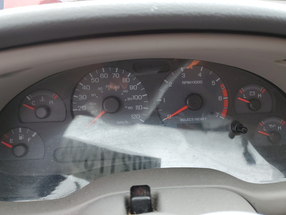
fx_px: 215
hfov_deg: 67.3
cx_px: 143
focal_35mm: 26
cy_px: 108
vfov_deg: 53.1
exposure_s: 1/130
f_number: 1.5
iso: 50
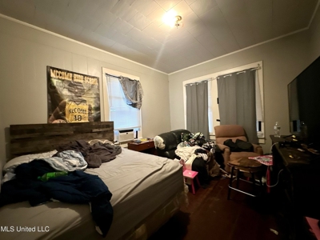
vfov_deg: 85.7
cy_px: 120
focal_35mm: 14
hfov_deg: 102.1
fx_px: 129
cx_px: 160
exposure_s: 1/40
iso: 1000
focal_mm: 2.22
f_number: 2.2
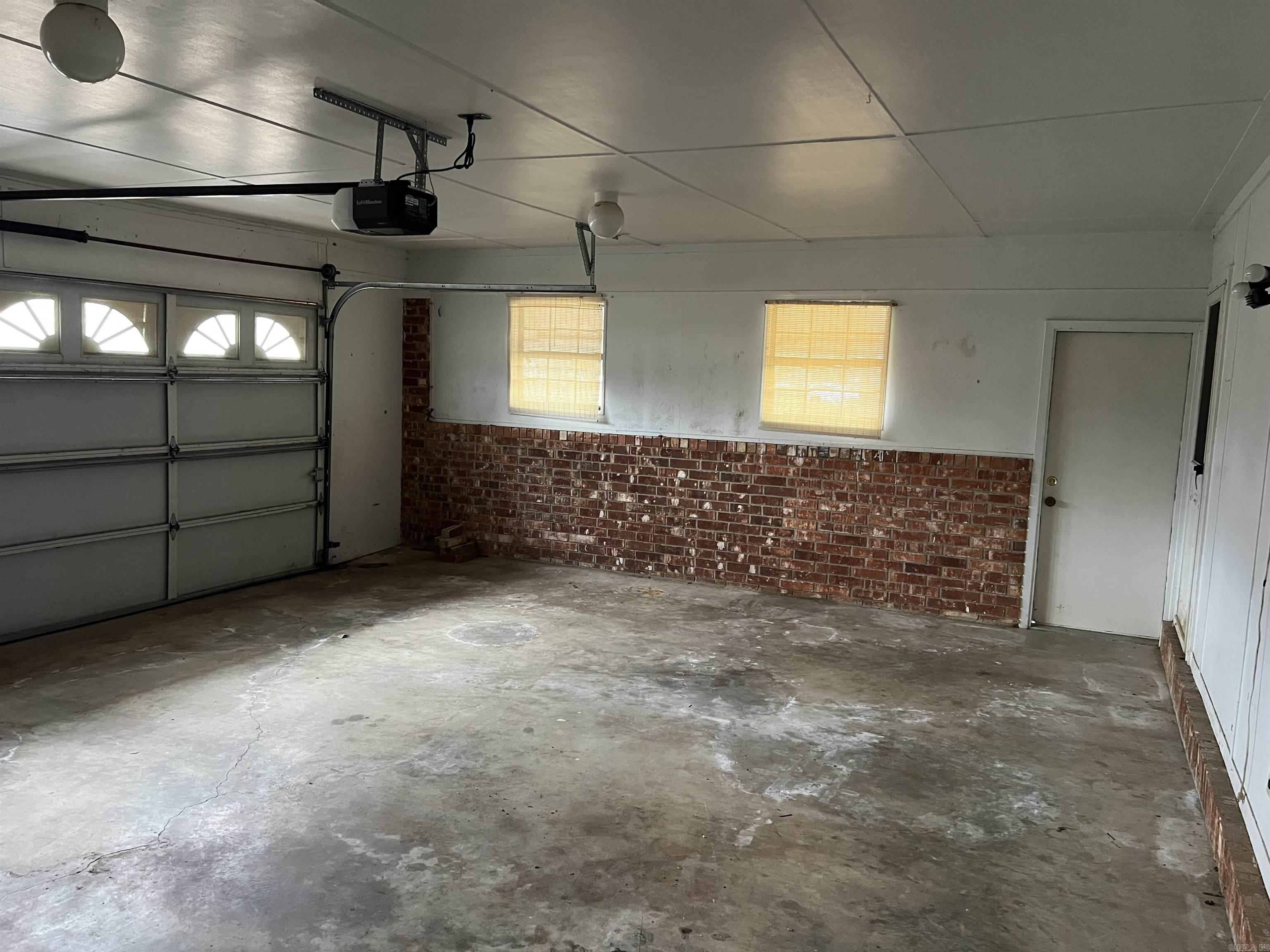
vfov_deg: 53.1
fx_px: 954
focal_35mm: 26
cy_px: 476
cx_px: 635
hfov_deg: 67.3
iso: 500
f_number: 1.5
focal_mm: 5.7
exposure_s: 1/40
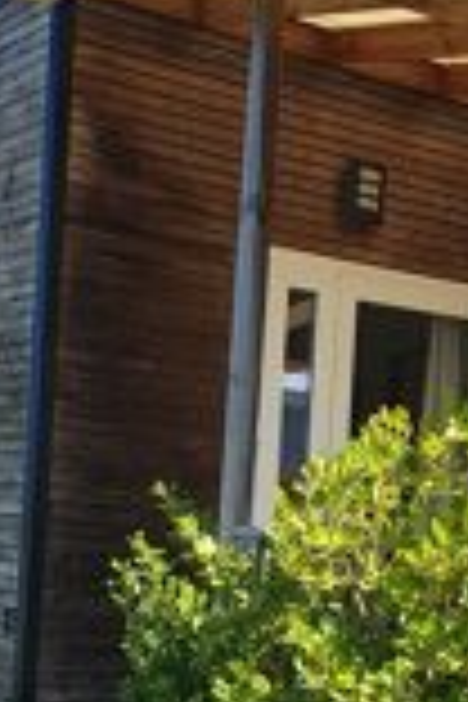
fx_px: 1443
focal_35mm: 74
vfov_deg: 26.9
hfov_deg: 18.4
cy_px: 542
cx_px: 306
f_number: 2.4
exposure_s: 1/572
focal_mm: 4.32
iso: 50
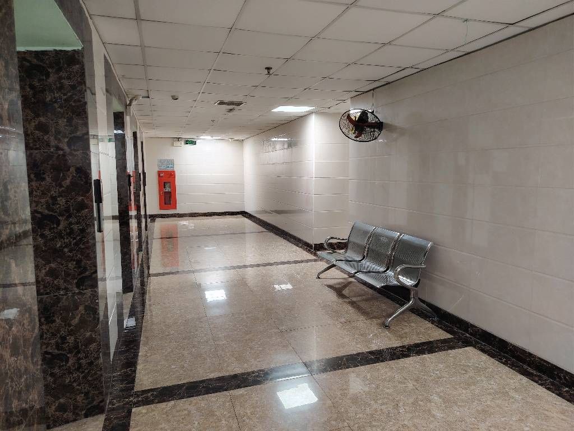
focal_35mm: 24
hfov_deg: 71.6
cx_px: 287
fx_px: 398
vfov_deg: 56.8
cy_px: 216
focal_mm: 5.25
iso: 581
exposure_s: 1/33.3
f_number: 1.75
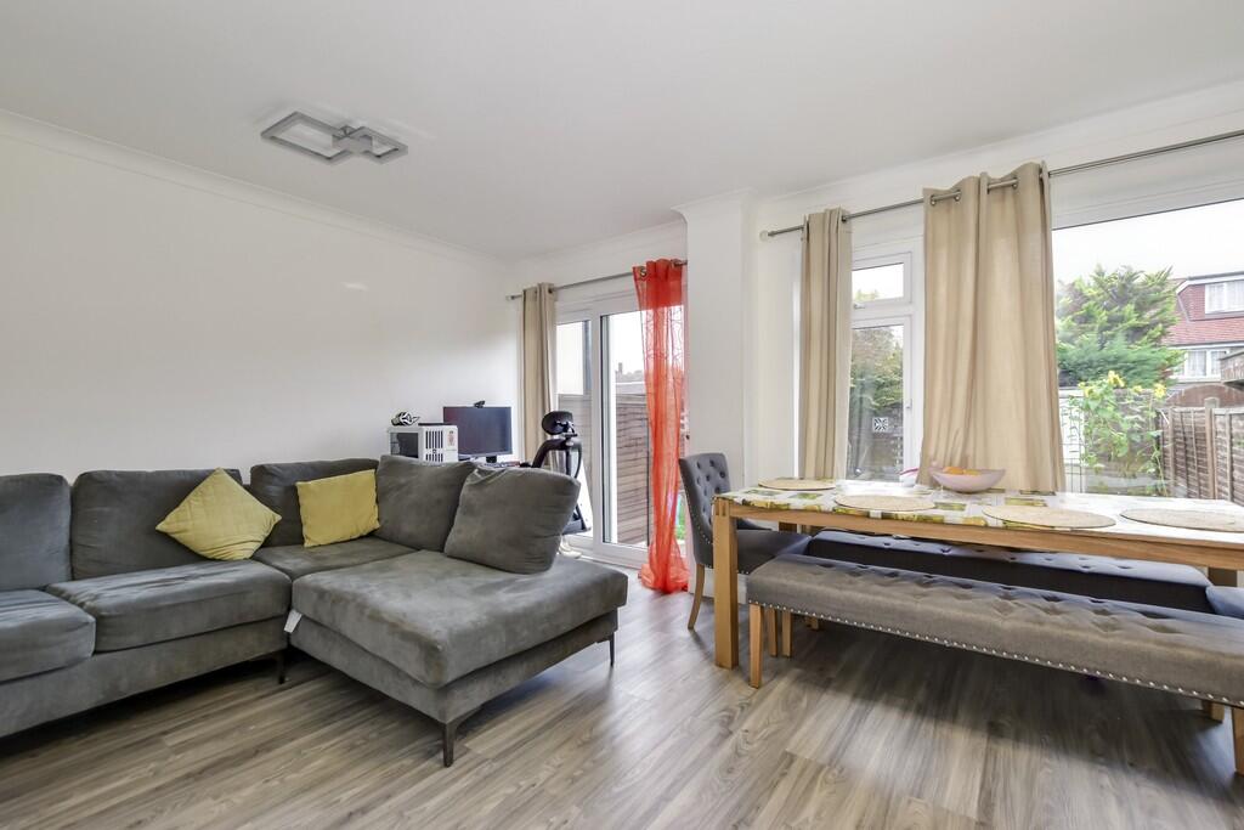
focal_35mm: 15
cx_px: 622
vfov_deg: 77.3
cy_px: 415
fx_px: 518
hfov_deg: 100.4
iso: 640
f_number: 8
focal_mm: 10
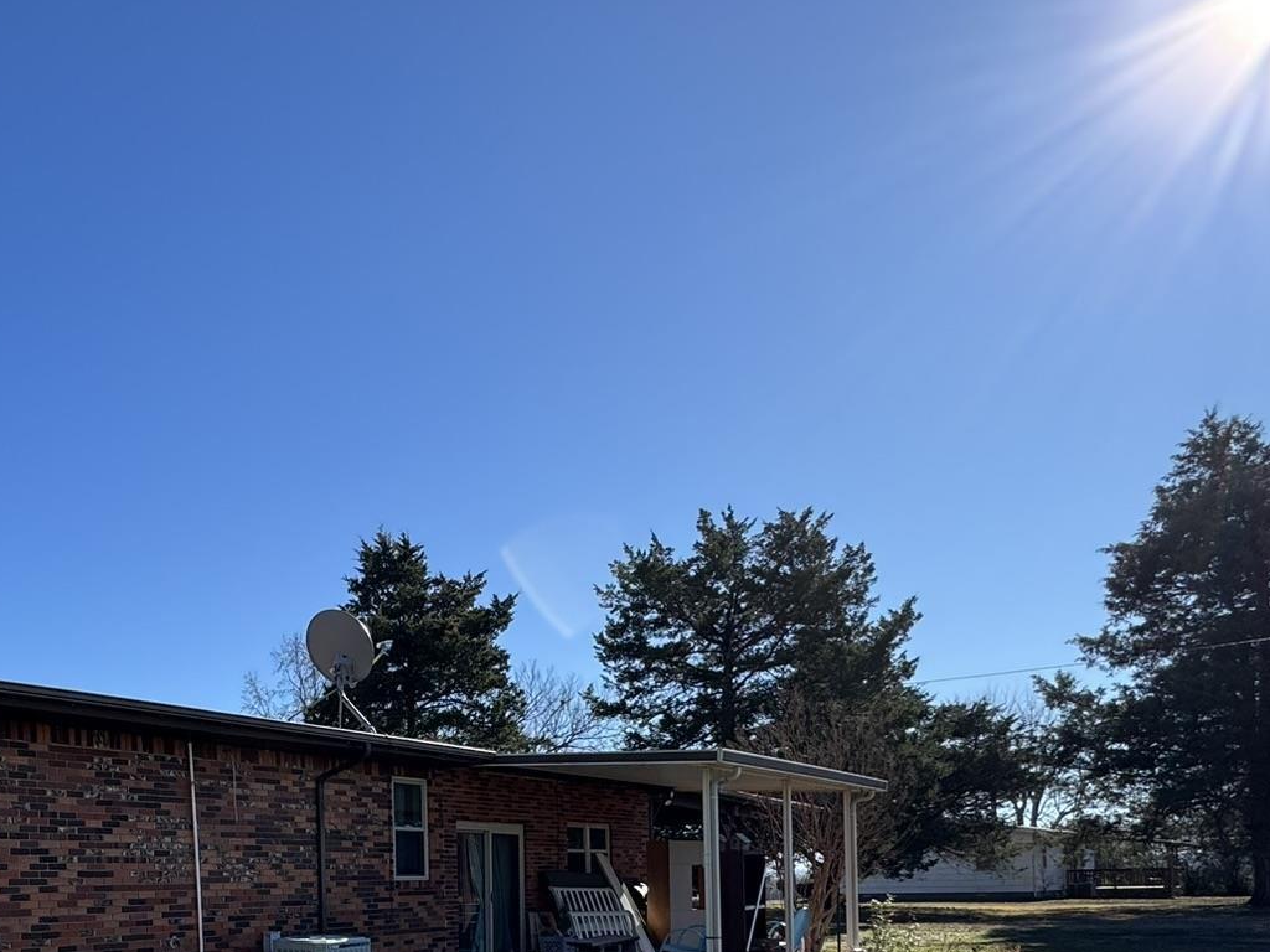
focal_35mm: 28
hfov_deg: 56.1
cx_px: 161
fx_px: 1027
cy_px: 889
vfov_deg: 44.4
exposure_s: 1/1020
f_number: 2.2
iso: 50
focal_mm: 2.22
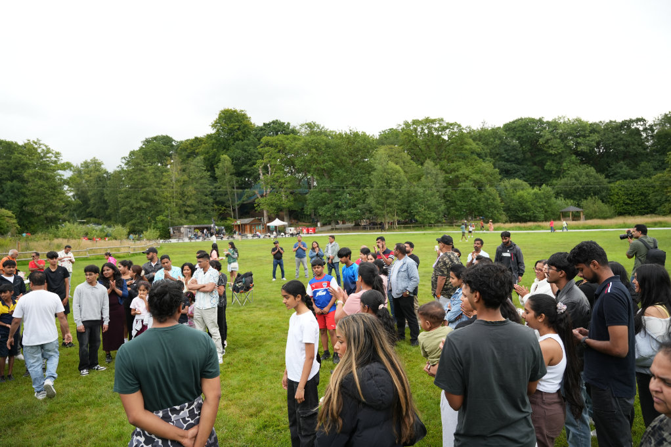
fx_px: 447
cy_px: 224
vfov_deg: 53.1
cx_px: 336
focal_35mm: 24
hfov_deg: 73.8
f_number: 4
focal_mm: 24
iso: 400
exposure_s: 1/800
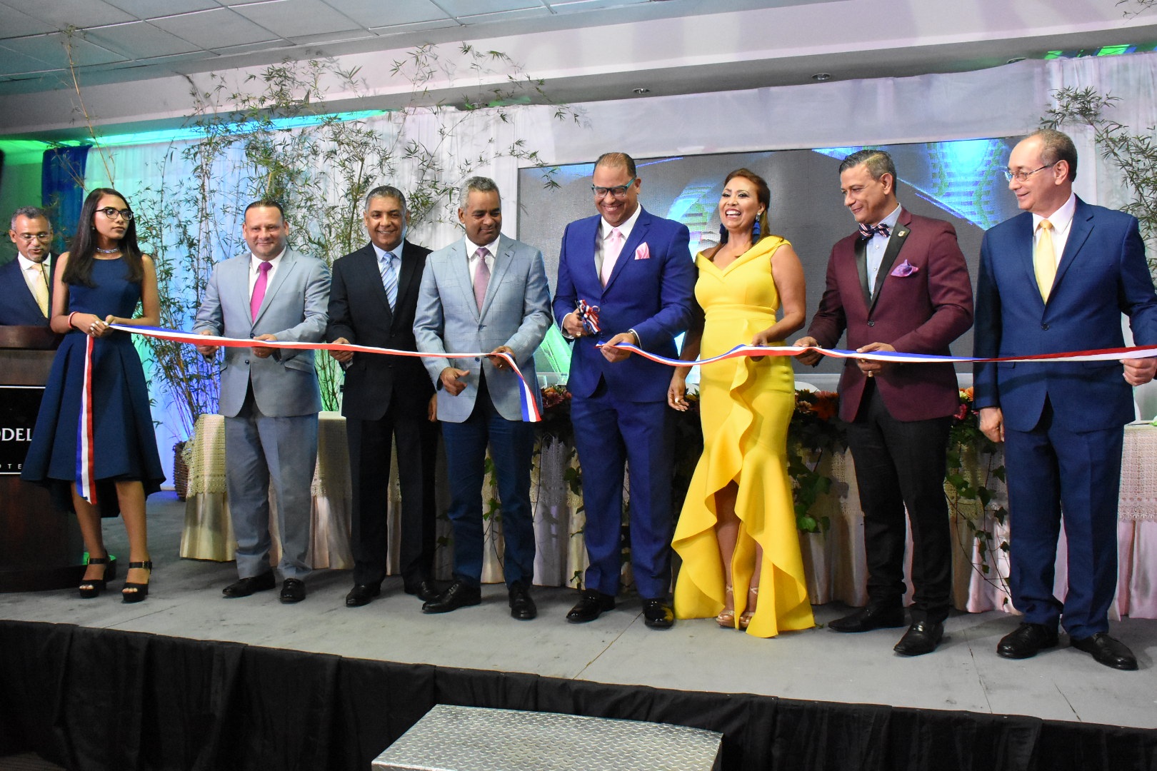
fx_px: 1012
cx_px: 578
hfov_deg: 59.5
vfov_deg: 41.7
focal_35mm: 32
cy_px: 386
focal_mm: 21
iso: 8000
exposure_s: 1/160
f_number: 6.3
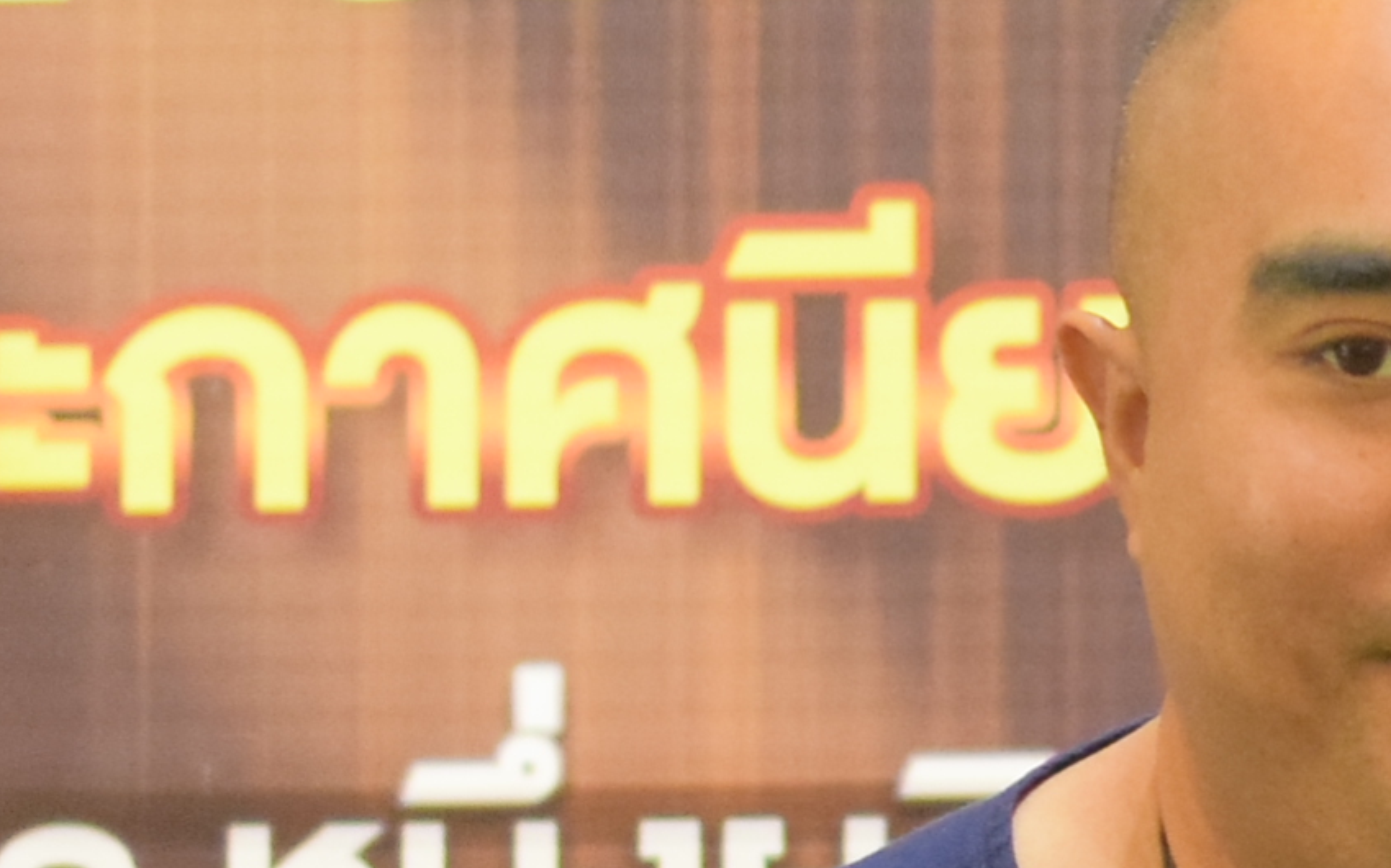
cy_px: 945
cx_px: 2413
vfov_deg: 3.2
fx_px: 15348
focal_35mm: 405
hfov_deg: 5.1
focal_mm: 50
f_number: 2.5
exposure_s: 1/320
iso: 3200
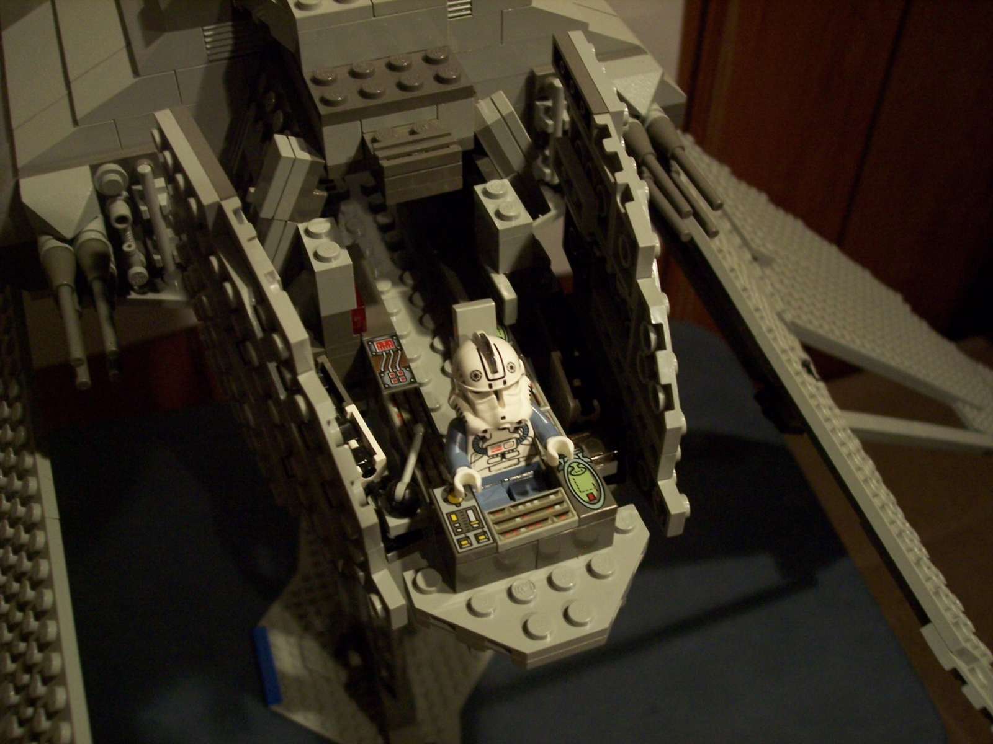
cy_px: 372
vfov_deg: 36.8
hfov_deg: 47.9
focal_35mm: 39
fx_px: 1119
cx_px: 496
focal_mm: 8
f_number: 3.4
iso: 200
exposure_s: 1/8
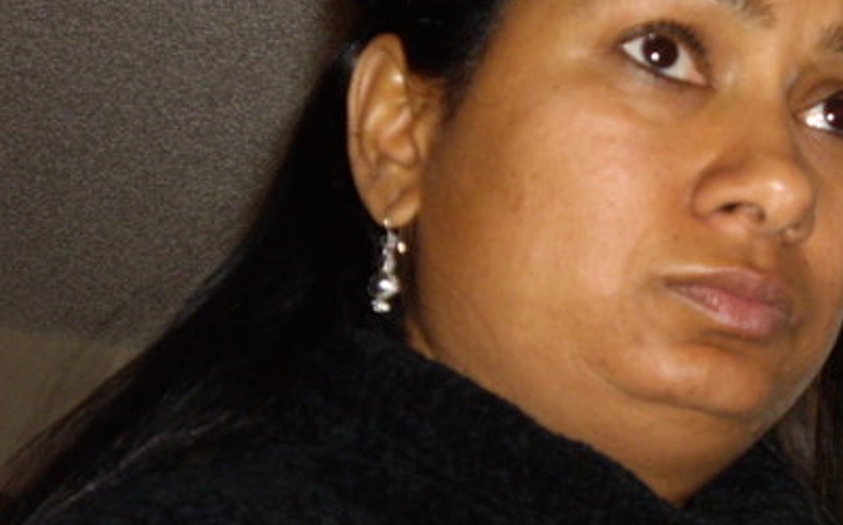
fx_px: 4431
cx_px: 669
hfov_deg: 10.8
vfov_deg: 6.8
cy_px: 206
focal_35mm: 193
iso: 200
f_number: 5.2
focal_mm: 18.6
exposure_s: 1/125
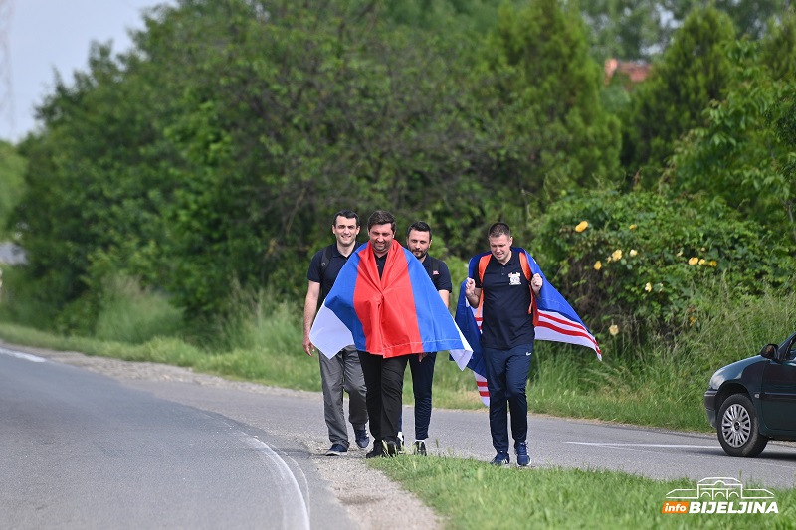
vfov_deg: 4.6
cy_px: 265
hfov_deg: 6.9
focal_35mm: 300
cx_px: 398
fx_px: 6632
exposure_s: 1/4000
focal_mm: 200
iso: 250
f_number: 5.6
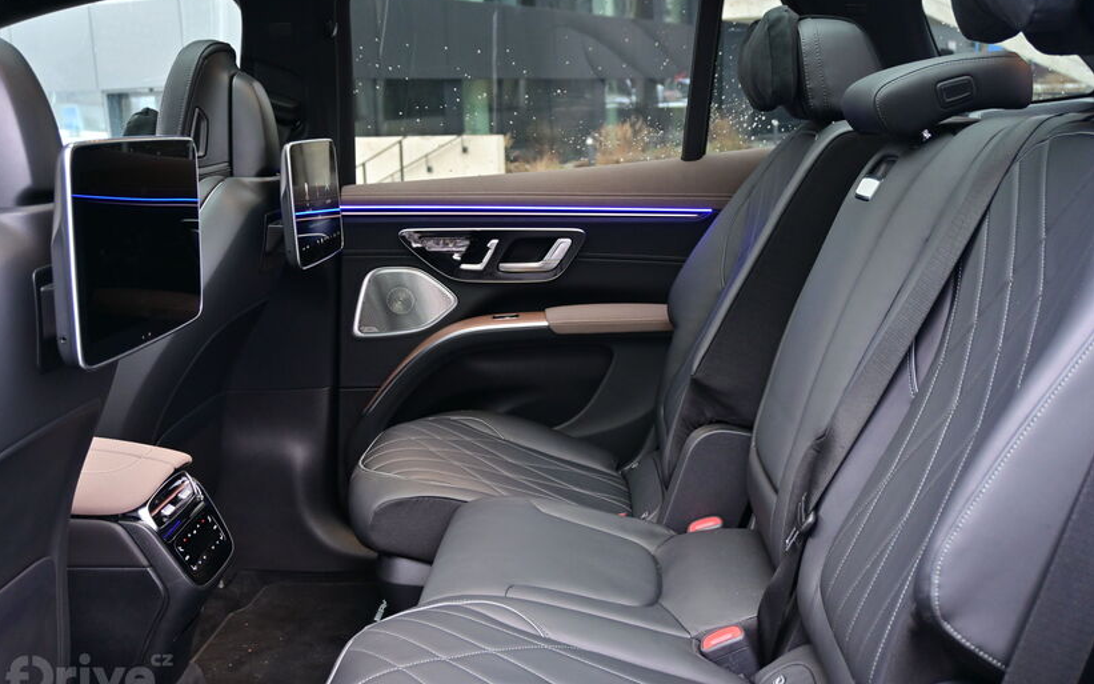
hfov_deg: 51.8
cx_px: 544
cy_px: 348
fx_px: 1126
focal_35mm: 38
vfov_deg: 33.8
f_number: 4.2
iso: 450
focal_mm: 24.5
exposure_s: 1/40
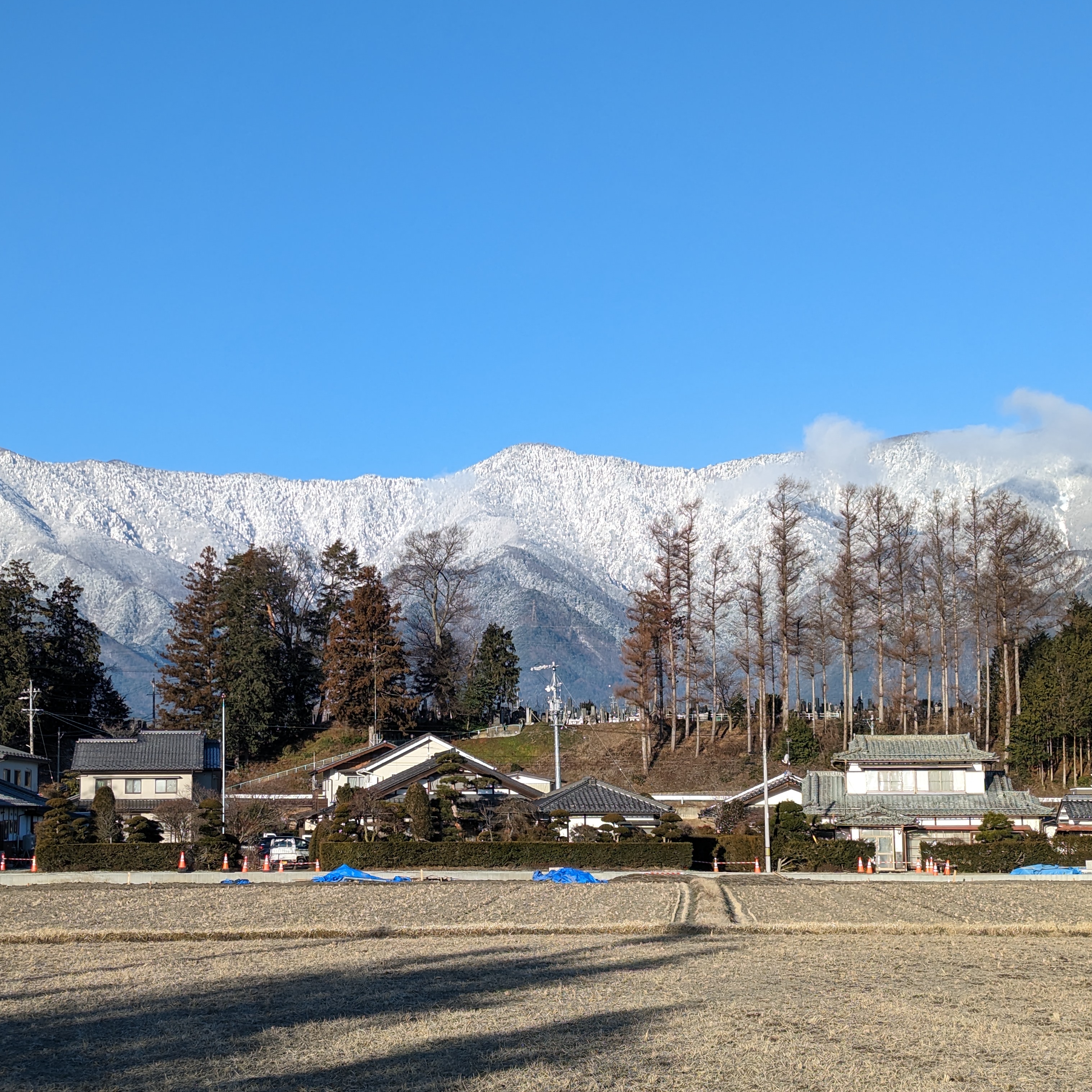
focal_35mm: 57
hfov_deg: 29.9
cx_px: 411
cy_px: 550
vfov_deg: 30.0
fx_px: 2034
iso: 49
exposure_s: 1/1727
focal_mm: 6.81
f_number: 1.85
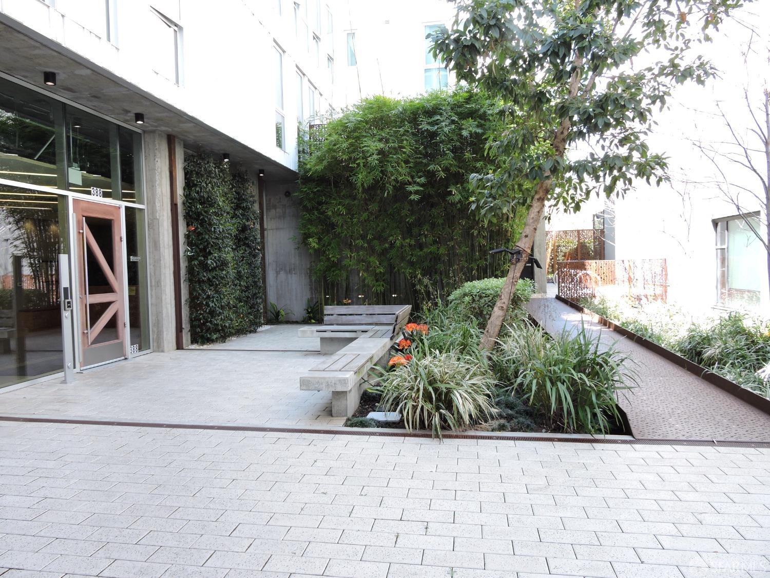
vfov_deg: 56.8
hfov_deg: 71.6
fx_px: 534
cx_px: 385
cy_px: 289
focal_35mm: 24
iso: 100
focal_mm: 4.3
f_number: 3.3
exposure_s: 1/60
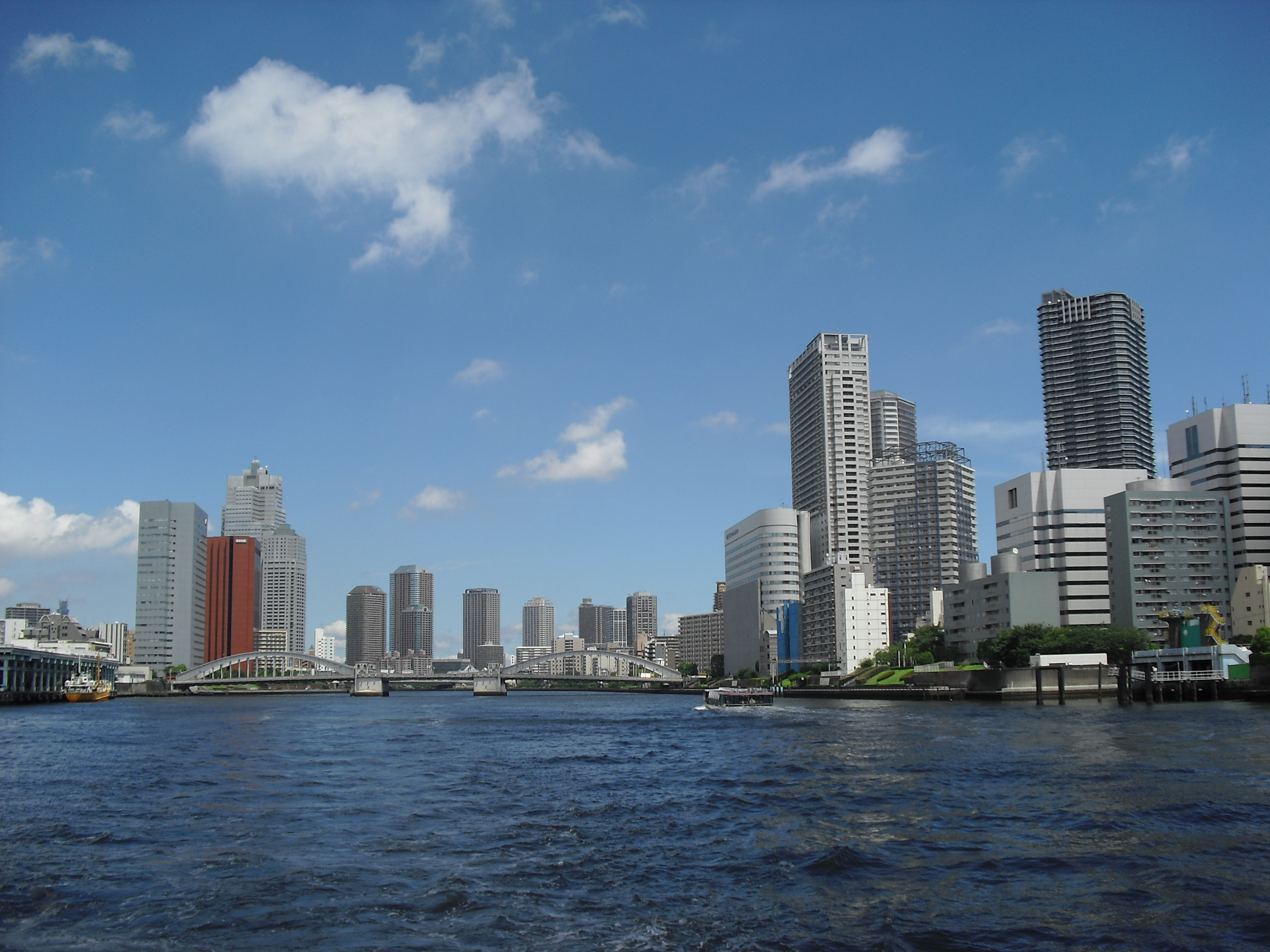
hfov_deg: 51.4
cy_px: 476
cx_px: 635
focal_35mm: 36
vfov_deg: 39.7
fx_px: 1321
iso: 64
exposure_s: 1/200
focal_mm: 6.3
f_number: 7.8
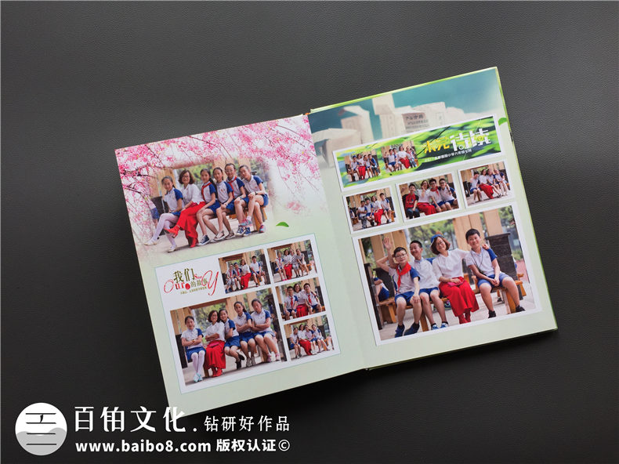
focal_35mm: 29
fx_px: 518
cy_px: 232
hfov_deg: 61.7
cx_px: 310
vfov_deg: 48.2
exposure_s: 1/109
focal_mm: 4.15
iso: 32
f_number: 2.2
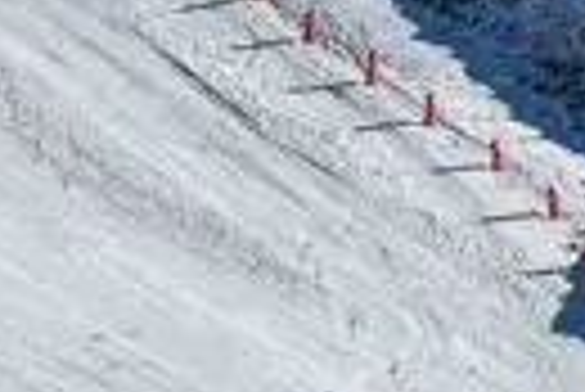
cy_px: -90
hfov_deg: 9.6
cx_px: -837
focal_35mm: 189
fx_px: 3075
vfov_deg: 7.2
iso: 400
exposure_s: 1/6400
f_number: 4
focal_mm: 10.26
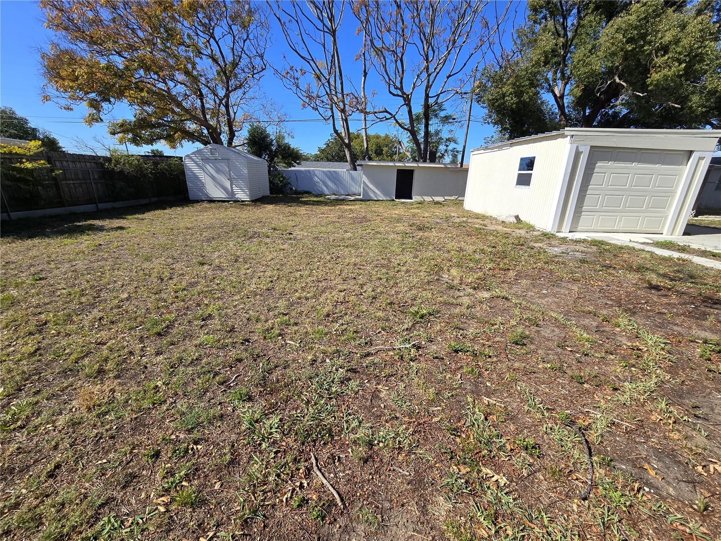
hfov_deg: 106.2
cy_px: 270
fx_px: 271
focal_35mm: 13
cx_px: 360
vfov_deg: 89.9
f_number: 2.2
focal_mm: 2.2
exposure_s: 1/2216
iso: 50
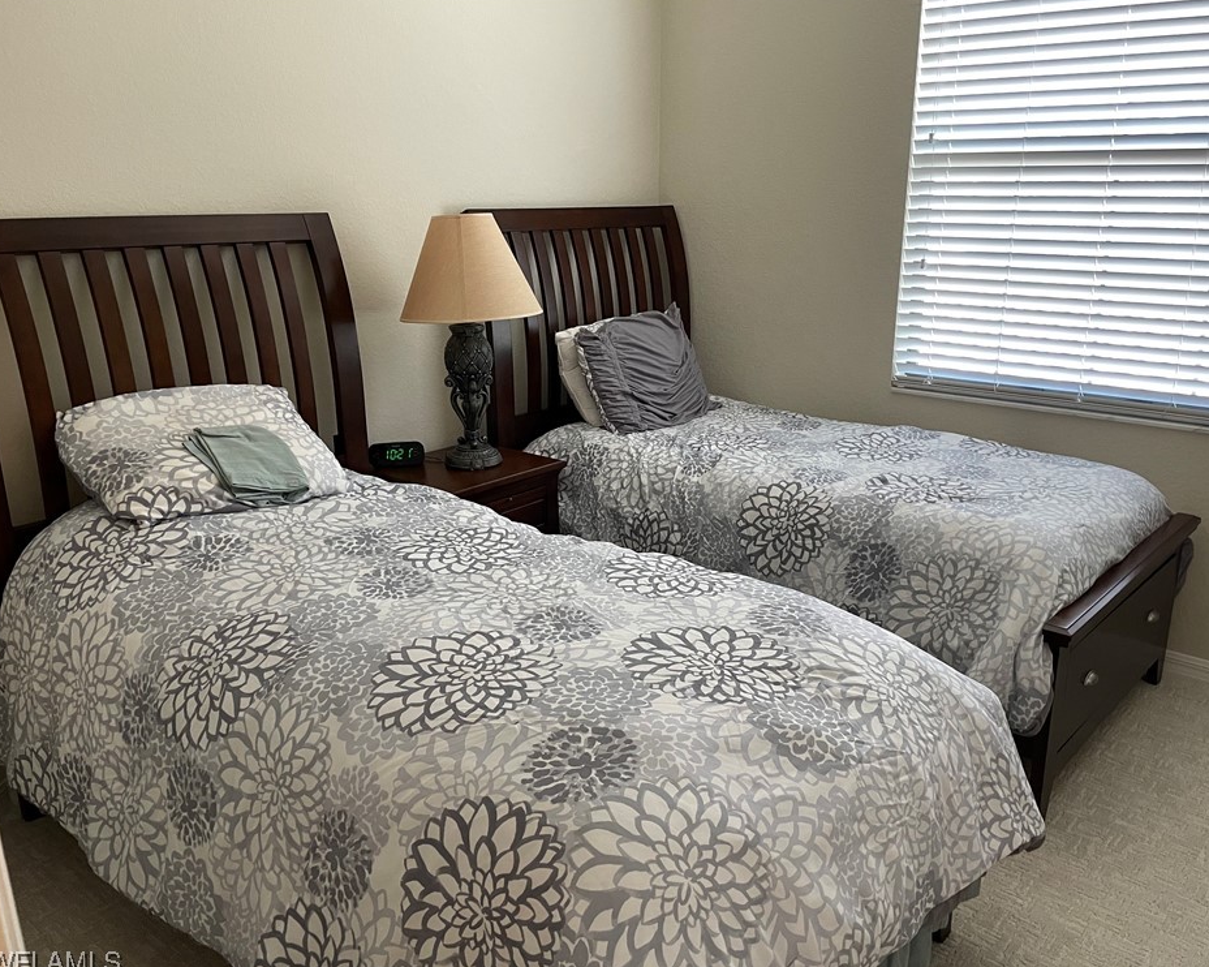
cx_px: 629
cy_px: 491
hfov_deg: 62.2
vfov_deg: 51.5
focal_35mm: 28
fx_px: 1002
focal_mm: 4.2
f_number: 1.6
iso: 250
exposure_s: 1/60
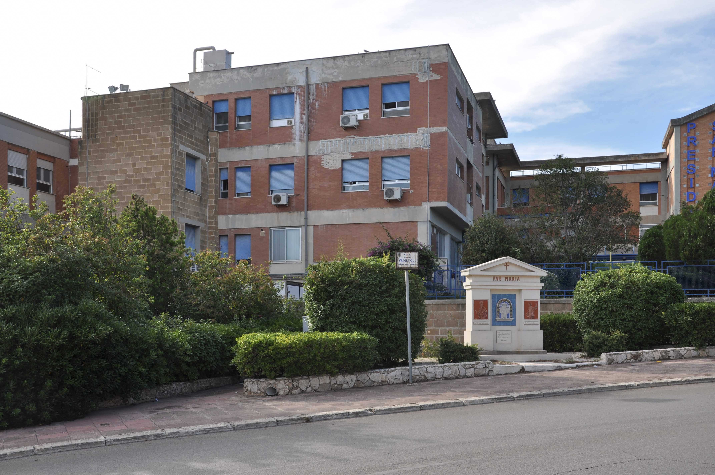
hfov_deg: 51.3
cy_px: 238
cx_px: 358
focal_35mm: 38
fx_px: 744
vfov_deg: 35.4
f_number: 8
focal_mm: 25
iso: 200
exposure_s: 1/250
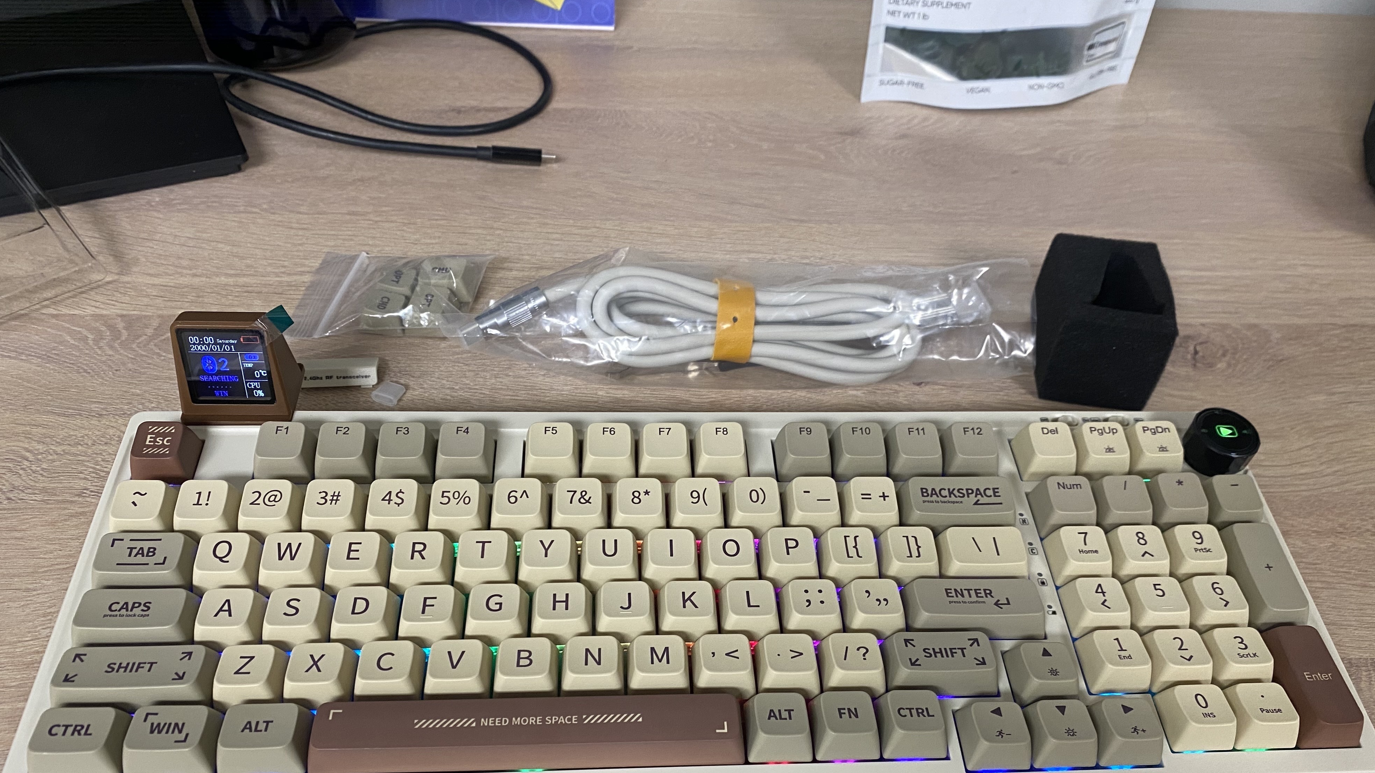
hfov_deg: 66.1
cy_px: 496
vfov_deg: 39.8
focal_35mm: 29
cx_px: 699
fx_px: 1057
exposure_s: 1/60
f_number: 1.8
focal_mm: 4.25
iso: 125
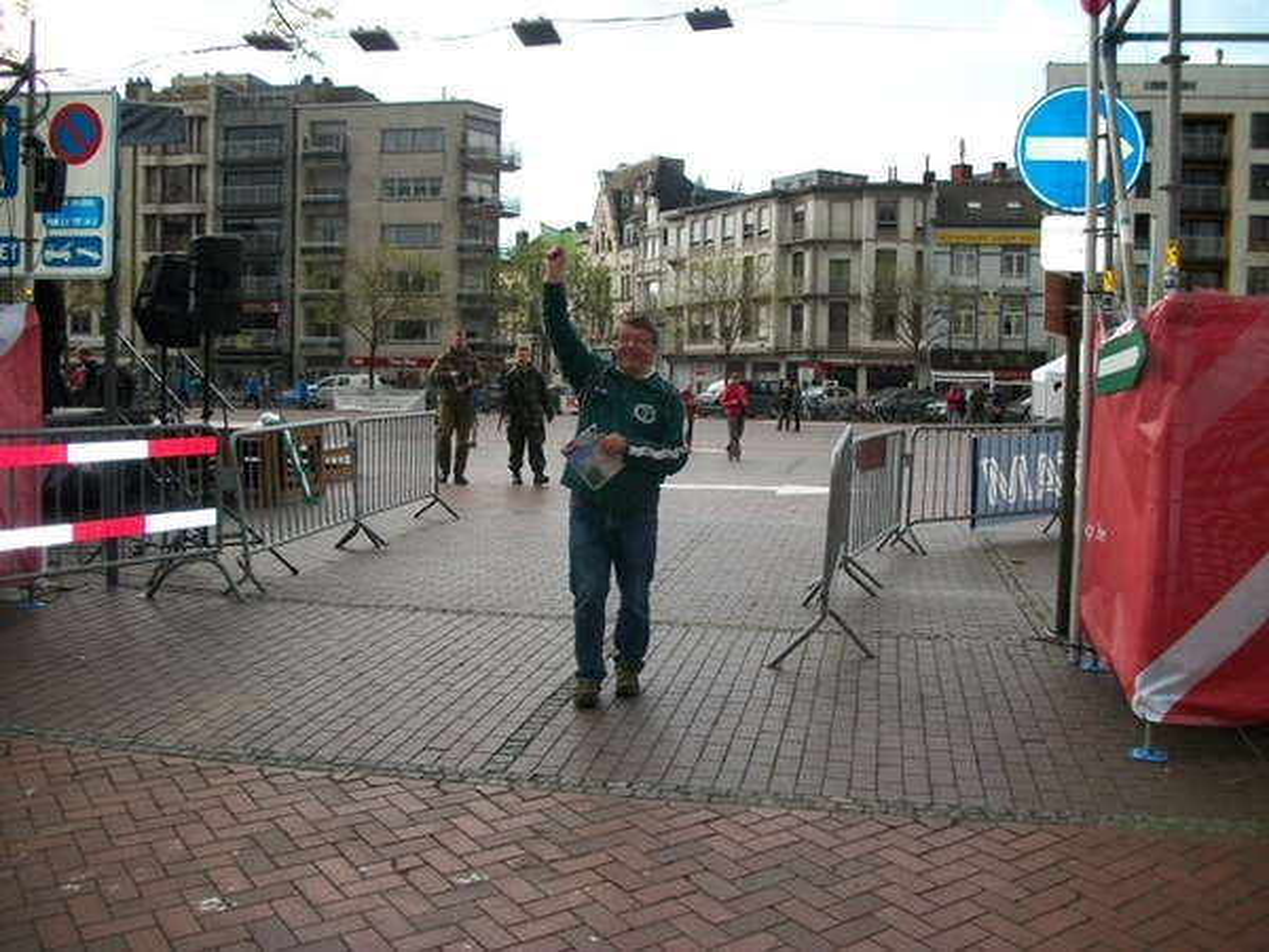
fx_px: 1173
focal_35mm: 32
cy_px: 476
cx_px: 634
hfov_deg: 56.8
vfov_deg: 44.2
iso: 80
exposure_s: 1/400
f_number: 2.9
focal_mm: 5.7
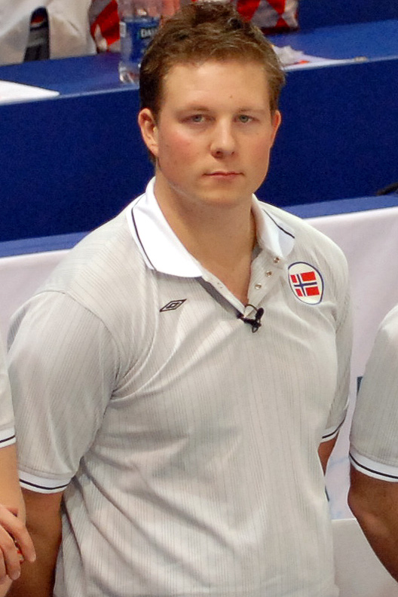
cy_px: 298
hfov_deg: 9.0
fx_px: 2537
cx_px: 199
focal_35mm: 153
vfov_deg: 13.4
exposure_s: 1/640
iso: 640
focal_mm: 102
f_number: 2.8
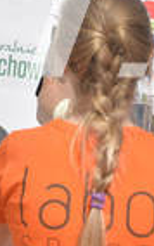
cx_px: -61
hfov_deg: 1.5
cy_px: -58
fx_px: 5703
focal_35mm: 851
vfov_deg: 2.5
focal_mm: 185
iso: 200
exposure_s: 1/4000
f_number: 4
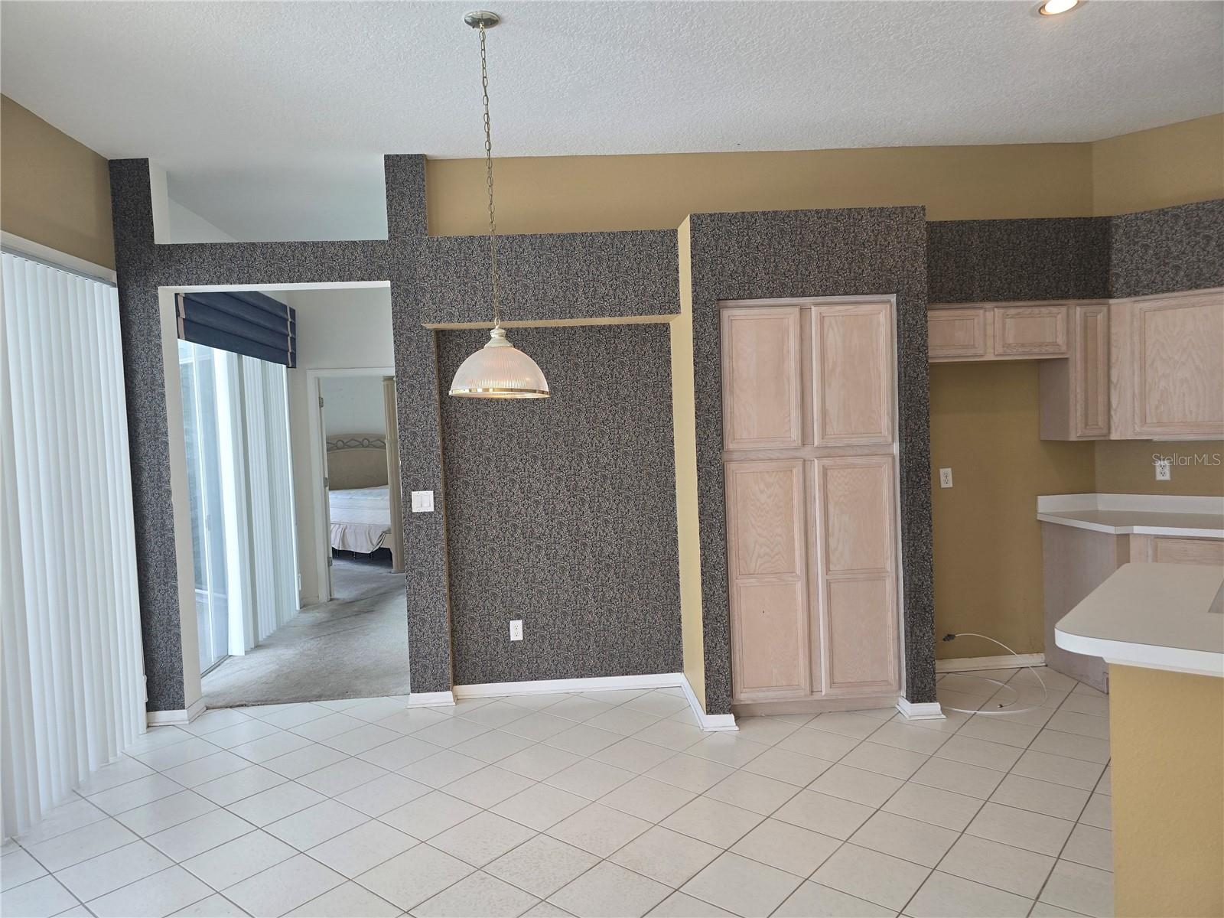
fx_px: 813
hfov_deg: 73.9
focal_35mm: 23
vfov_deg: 58.9
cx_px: 612
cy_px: 459
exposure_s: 1/120
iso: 80
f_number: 1.7
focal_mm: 6.3
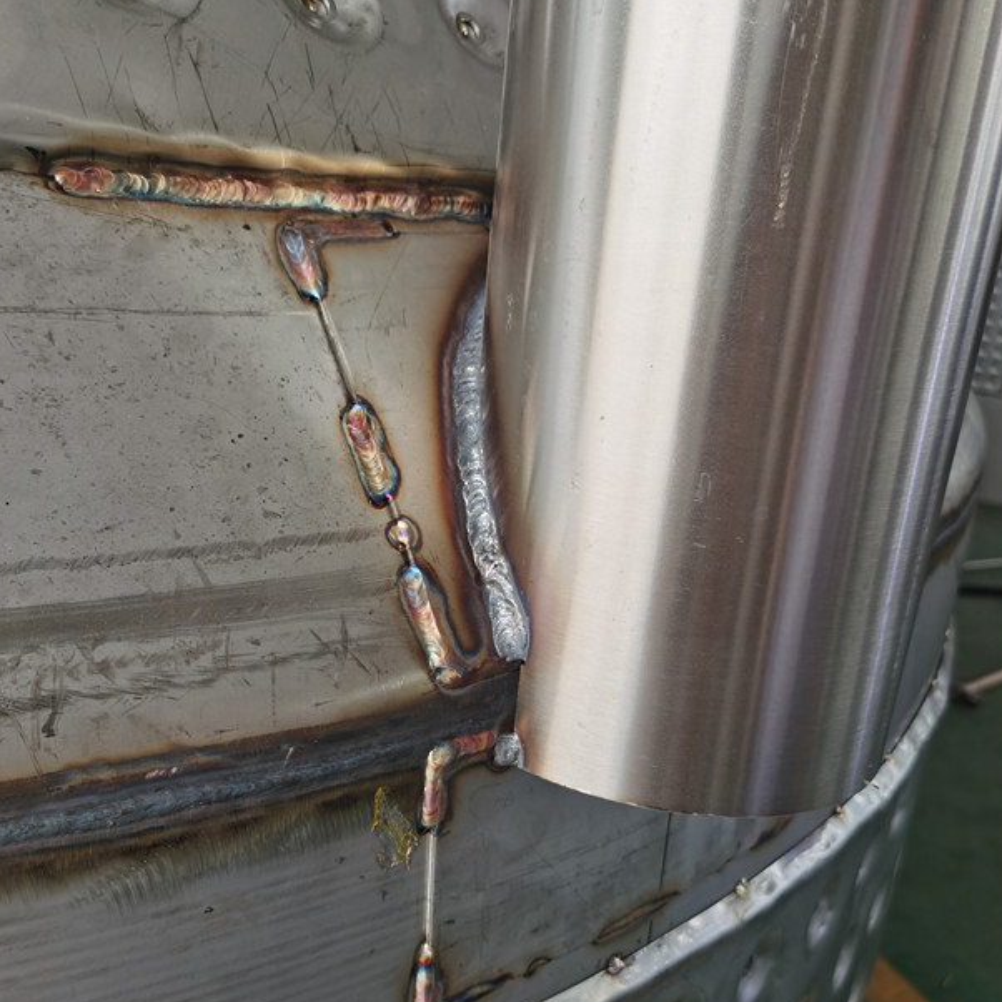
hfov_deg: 44.9
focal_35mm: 37
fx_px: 1212
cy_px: 628
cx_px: 489
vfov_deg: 44.5
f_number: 1.6
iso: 50
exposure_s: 1/653
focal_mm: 5.56
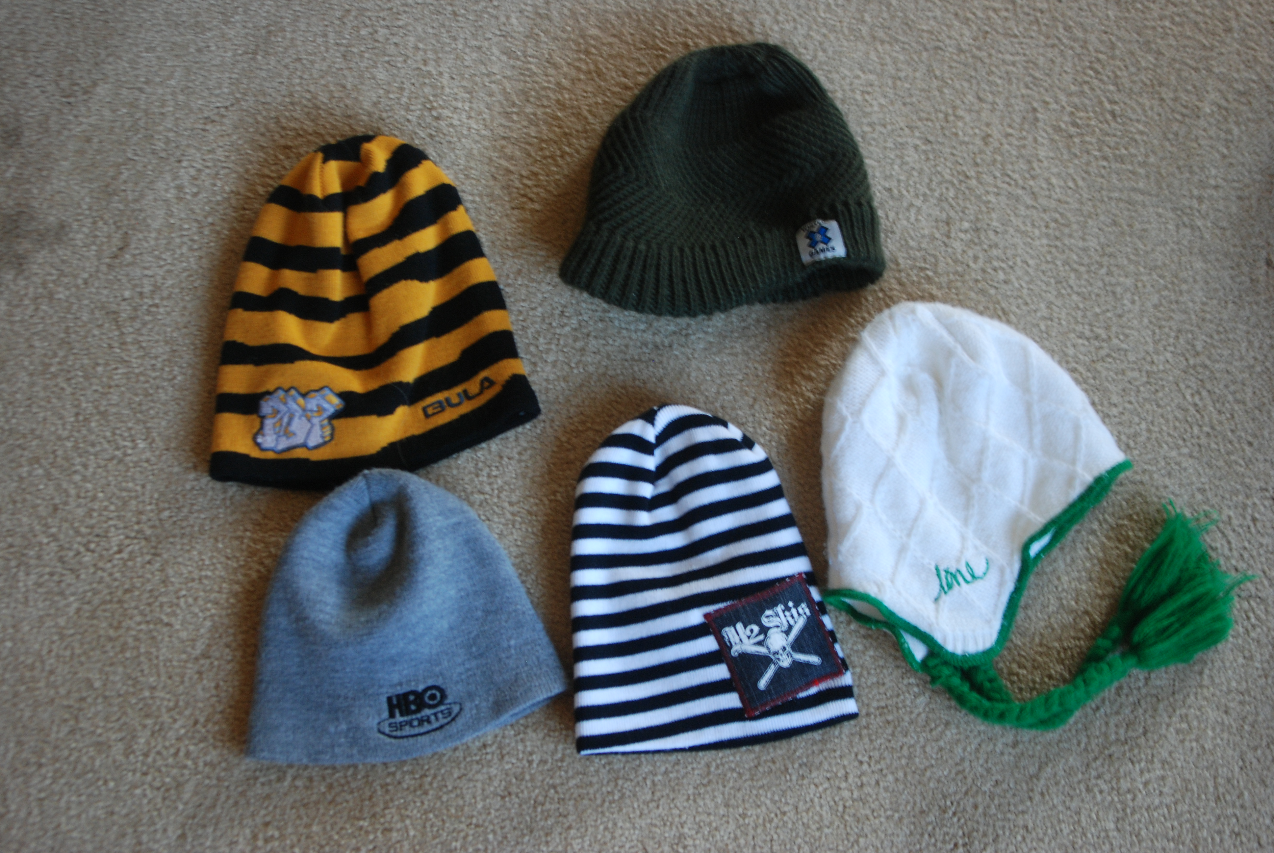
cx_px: 637
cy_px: 426
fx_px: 1701
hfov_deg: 41.1
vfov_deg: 28.2
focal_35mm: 48
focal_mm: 32
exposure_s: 1/15
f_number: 4
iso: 400
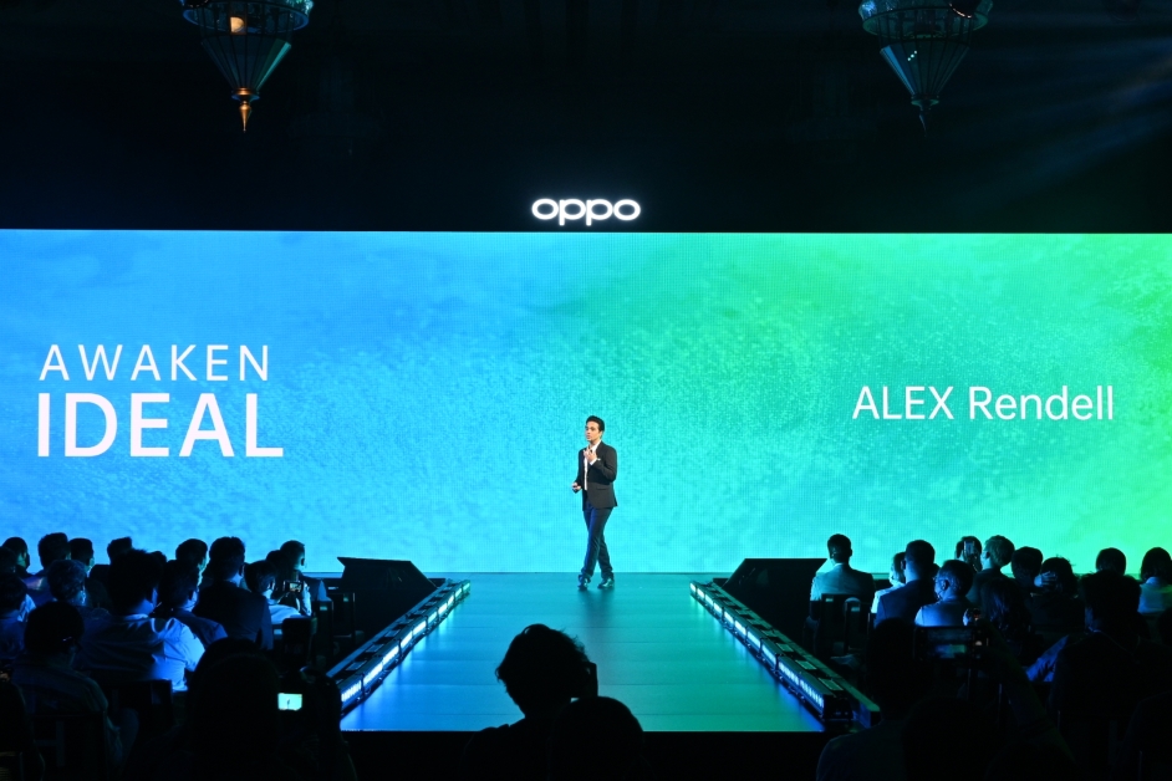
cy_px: 390
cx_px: 586
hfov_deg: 36.9
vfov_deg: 25.1
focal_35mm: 54
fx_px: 1758
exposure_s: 1/100
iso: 1600
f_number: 6.3
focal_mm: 36
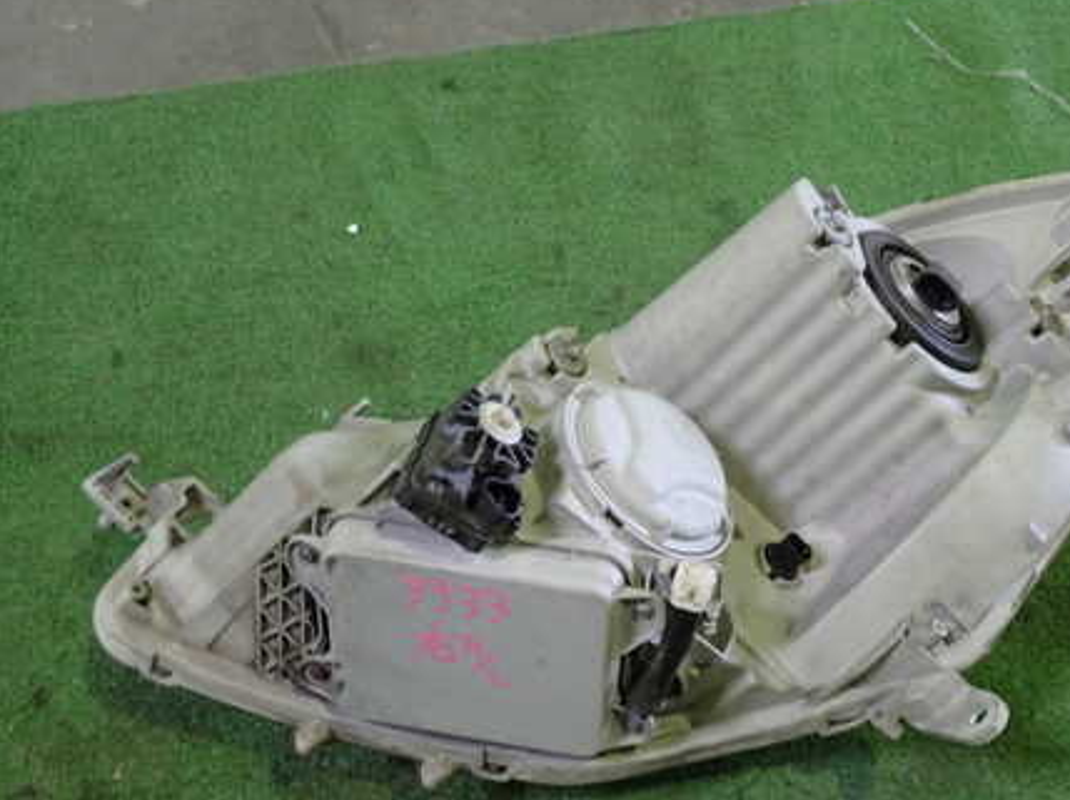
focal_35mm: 42
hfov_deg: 44.3
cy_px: 406
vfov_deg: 34.3
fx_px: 1297
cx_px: 701
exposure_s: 1/30
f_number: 2.3
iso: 640
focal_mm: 5.4
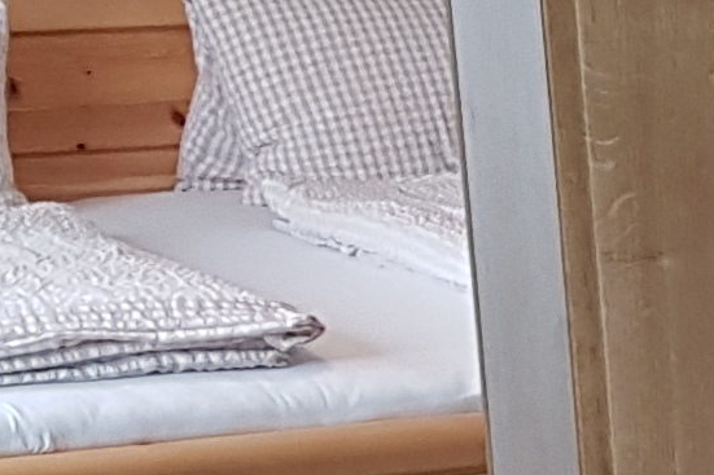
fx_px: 3926
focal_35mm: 198
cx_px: 1559
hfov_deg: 9.5
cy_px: 559
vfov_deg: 6.9
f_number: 1.7
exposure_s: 1/50
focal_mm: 4.2
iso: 125
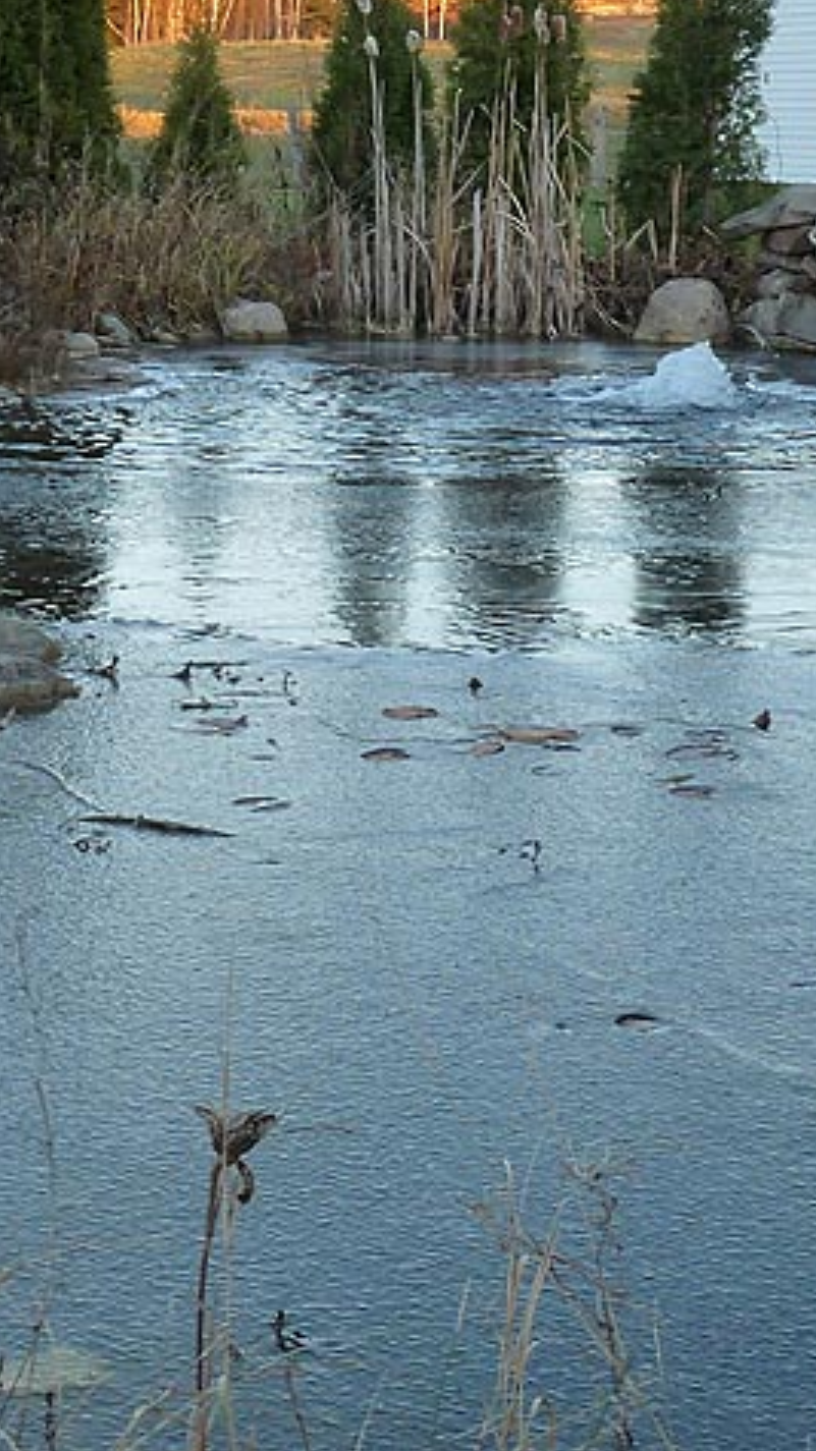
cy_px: 724
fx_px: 2656
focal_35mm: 69
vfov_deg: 30.6
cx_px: 605
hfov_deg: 17.4
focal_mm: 4.8
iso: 160
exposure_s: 1/125
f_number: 2.8
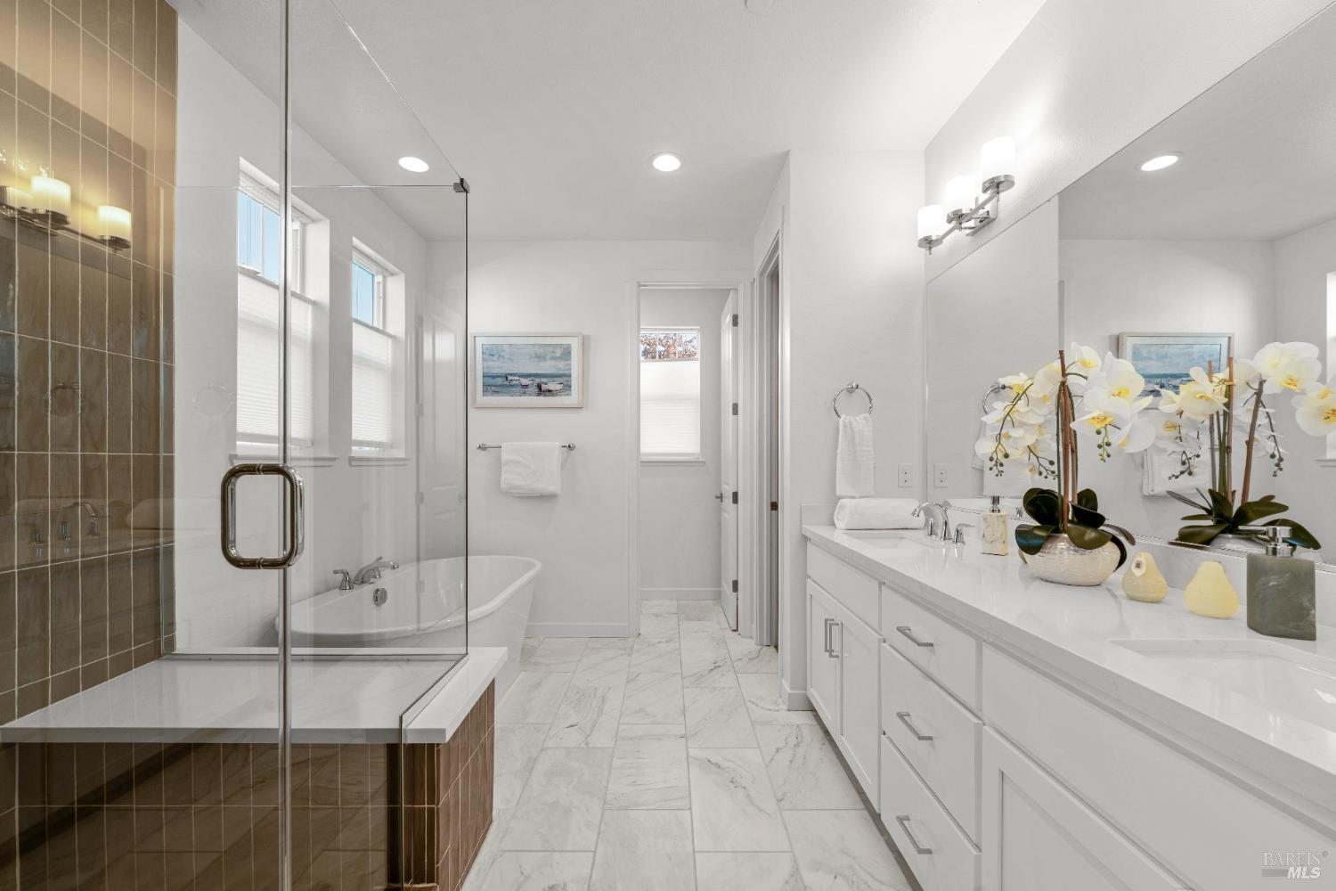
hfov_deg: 104.3
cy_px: 446
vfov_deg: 81.2
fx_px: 520
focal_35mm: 14
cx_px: 668
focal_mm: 14
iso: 100
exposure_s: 1/6
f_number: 10
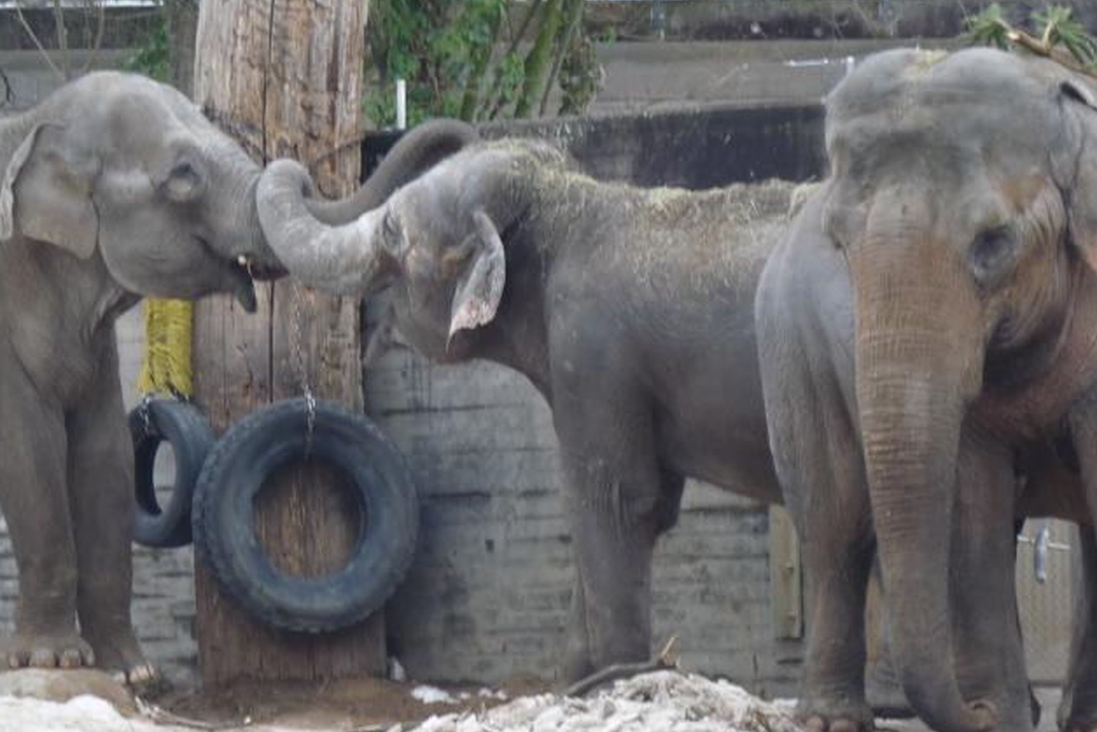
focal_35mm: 304
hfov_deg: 6.8
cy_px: 364
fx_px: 9263
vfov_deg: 4.5
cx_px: 429
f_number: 3.7
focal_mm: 29
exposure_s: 1/50
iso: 100
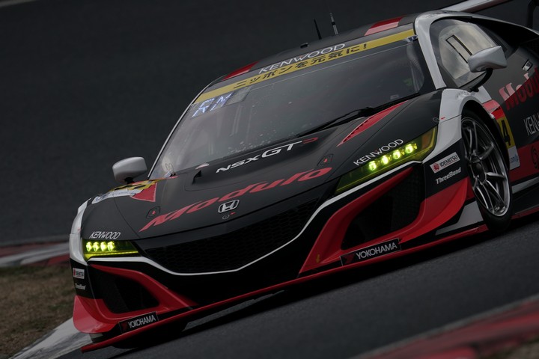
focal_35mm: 594
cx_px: 270
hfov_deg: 3.5
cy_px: 180
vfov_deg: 2.3
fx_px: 8893
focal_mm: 594
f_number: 9
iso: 200
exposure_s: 1/800
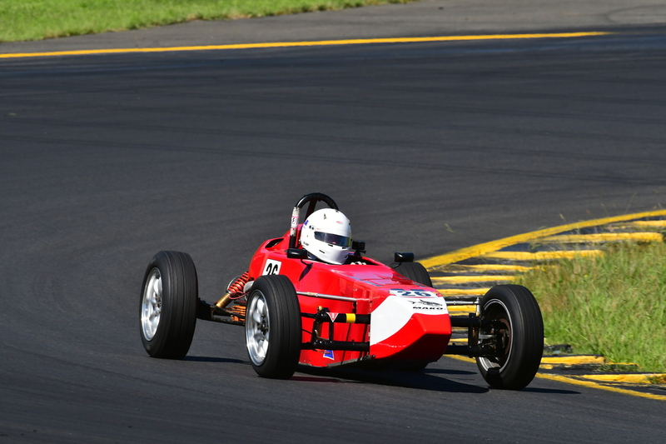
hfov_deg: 3.1
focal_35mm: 675
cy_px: 222
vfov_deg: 2.0
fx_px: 12484
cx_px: 333
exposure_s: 1/640
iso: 400
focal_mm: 450
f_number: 11
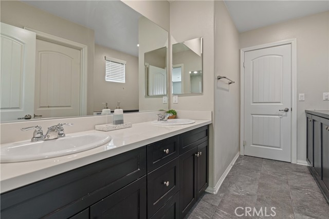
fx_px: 146
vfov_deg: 73.7
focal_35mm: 16
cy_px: 110
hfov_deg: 96.8
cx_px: 164
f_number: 7.1
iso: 160
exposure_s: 1/4
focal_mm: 16
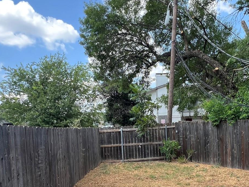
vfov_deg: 45.5
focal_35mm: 29
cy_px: 153
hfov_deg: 60.9
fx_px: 209
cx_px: 153
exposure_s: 1/309
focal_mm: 1.57
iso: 32
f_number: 1.8
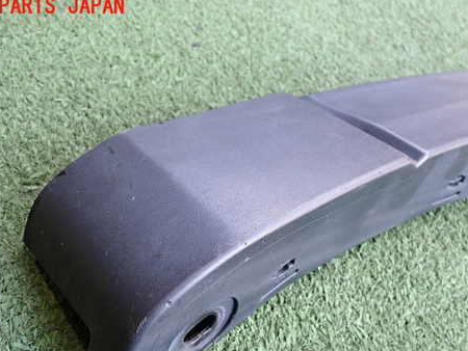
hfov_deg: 46.8
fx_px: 541
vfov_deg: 35.7
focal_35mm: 40
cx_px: 248
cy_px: 227
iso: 250
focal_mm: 5.4
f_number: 2.3
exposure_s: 1/80
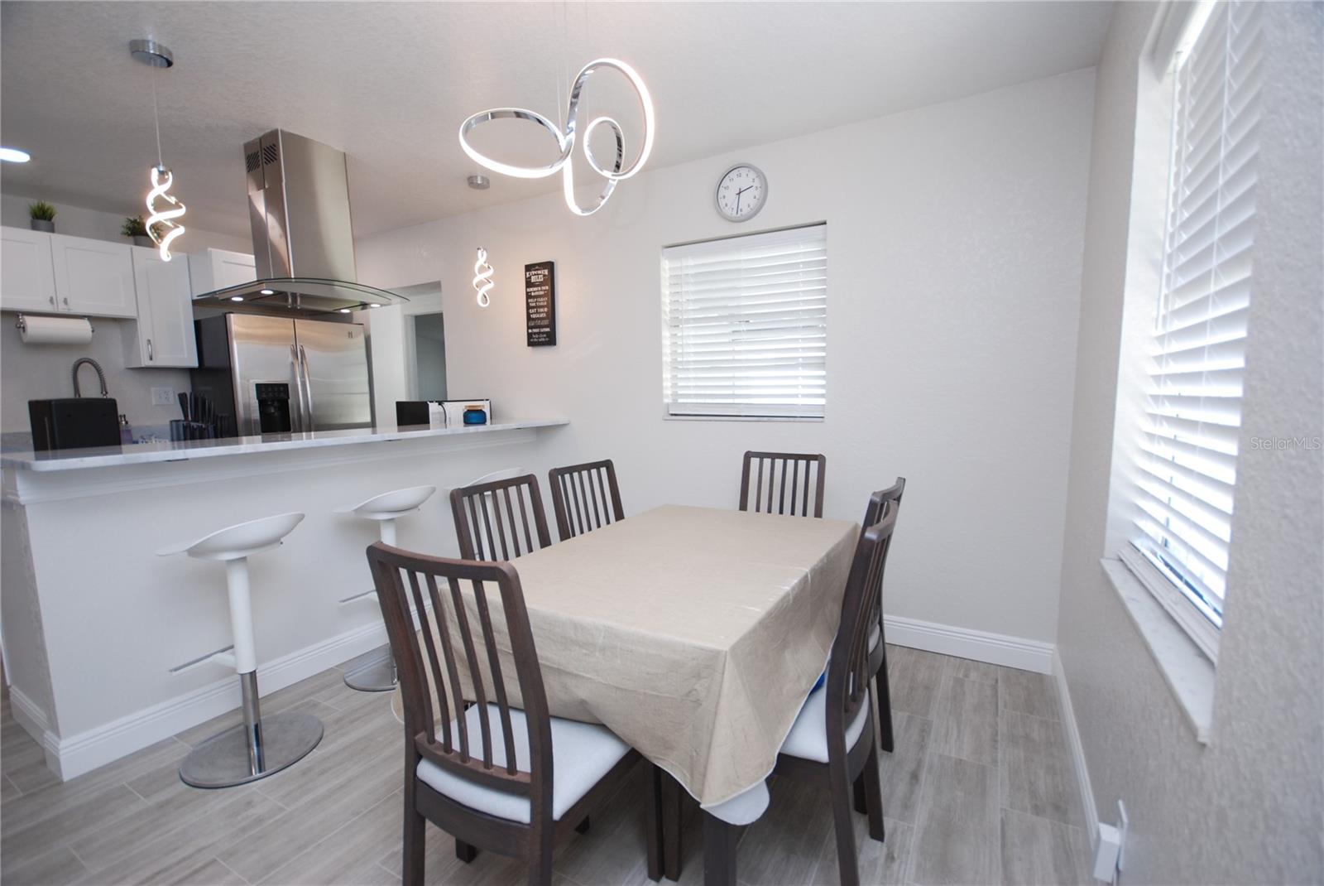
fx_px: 552
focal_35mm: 15
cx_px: 662
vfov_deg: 77.4
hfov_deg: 100.3
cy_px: 443
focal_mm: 10
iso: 200
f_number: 4
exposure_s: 1/50
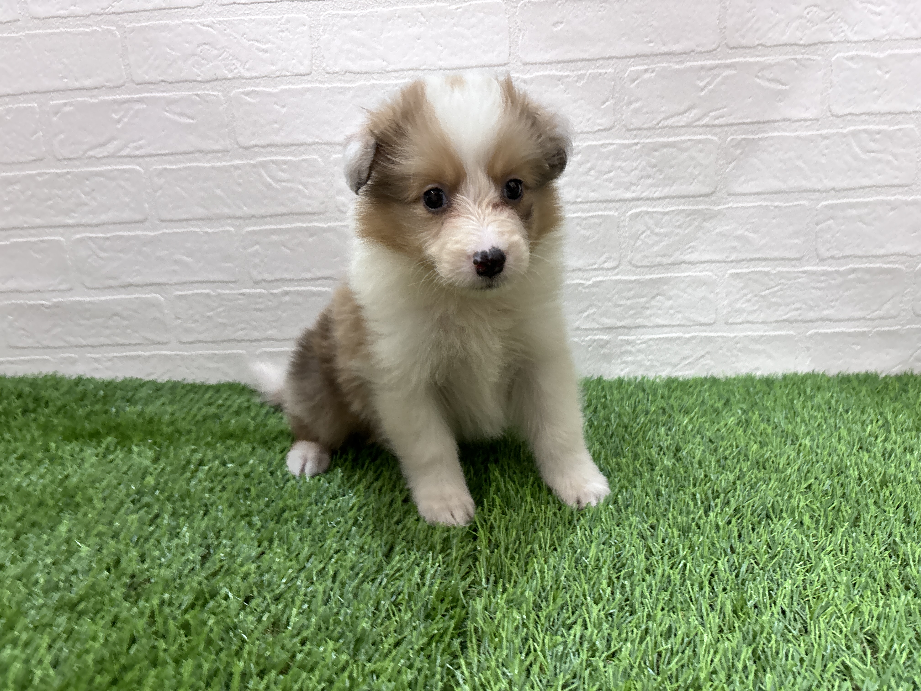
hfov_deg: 67.3
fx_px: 692
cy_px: 346
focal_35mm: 26
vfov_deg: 53.1
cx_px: 460
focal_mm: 5.96
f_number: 1.6
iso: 250
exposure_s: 1/50
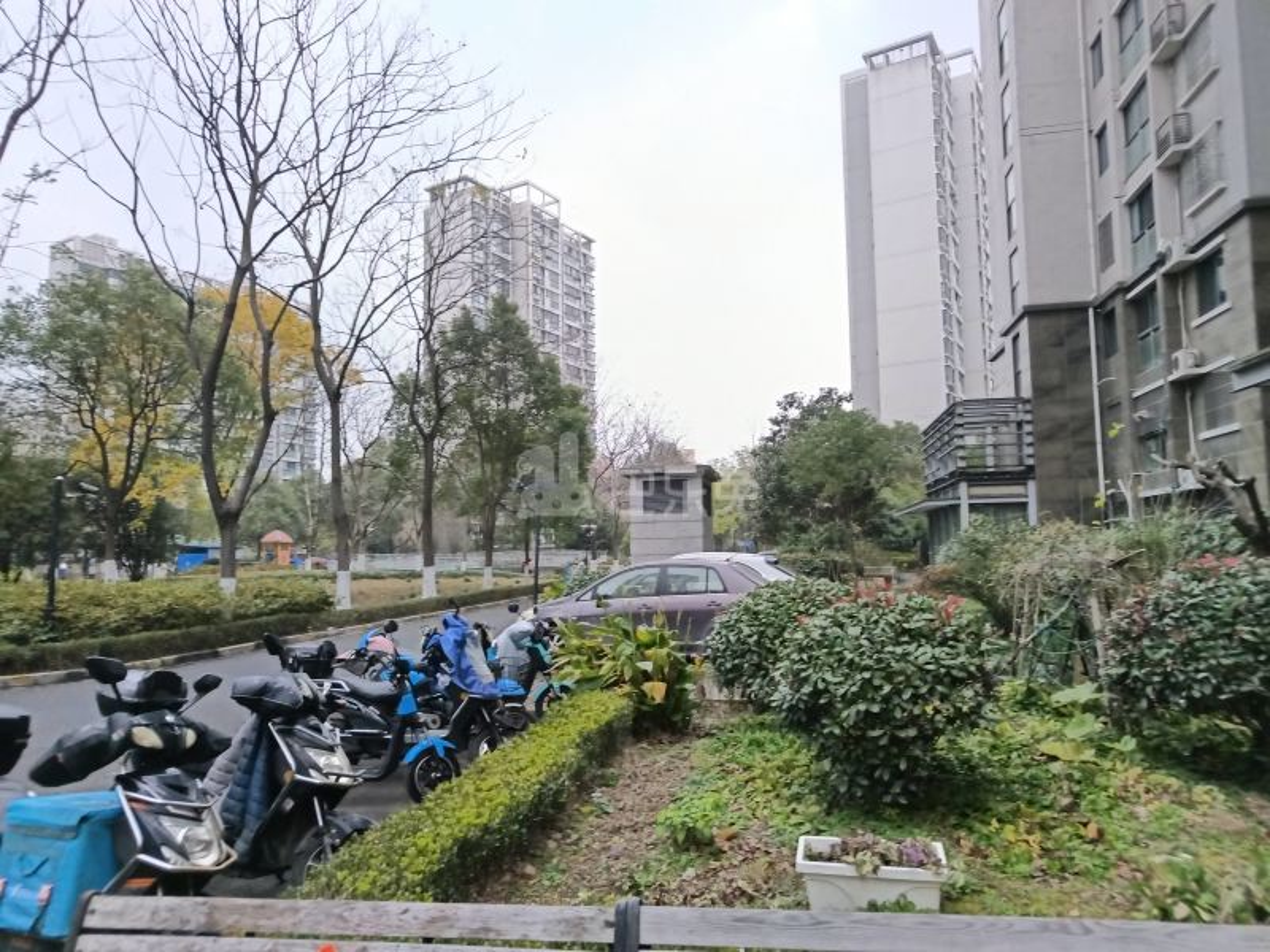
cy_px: 476
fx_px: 844
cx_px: 635
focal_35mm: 23
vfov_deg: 58.9
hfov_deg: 73.9
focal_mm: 5.59
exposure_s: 1/100
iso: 951
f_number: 1.88
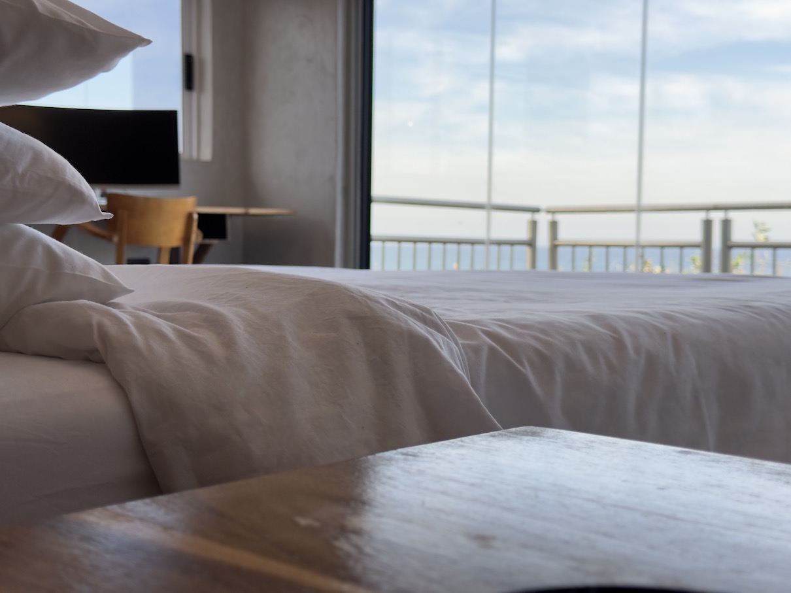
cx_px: 396
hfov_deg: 39.7
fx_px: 1097
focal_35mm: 48
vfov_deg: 30.3
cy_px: 296
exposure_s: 1/621
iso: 64
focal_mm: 6.76
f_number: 1.78
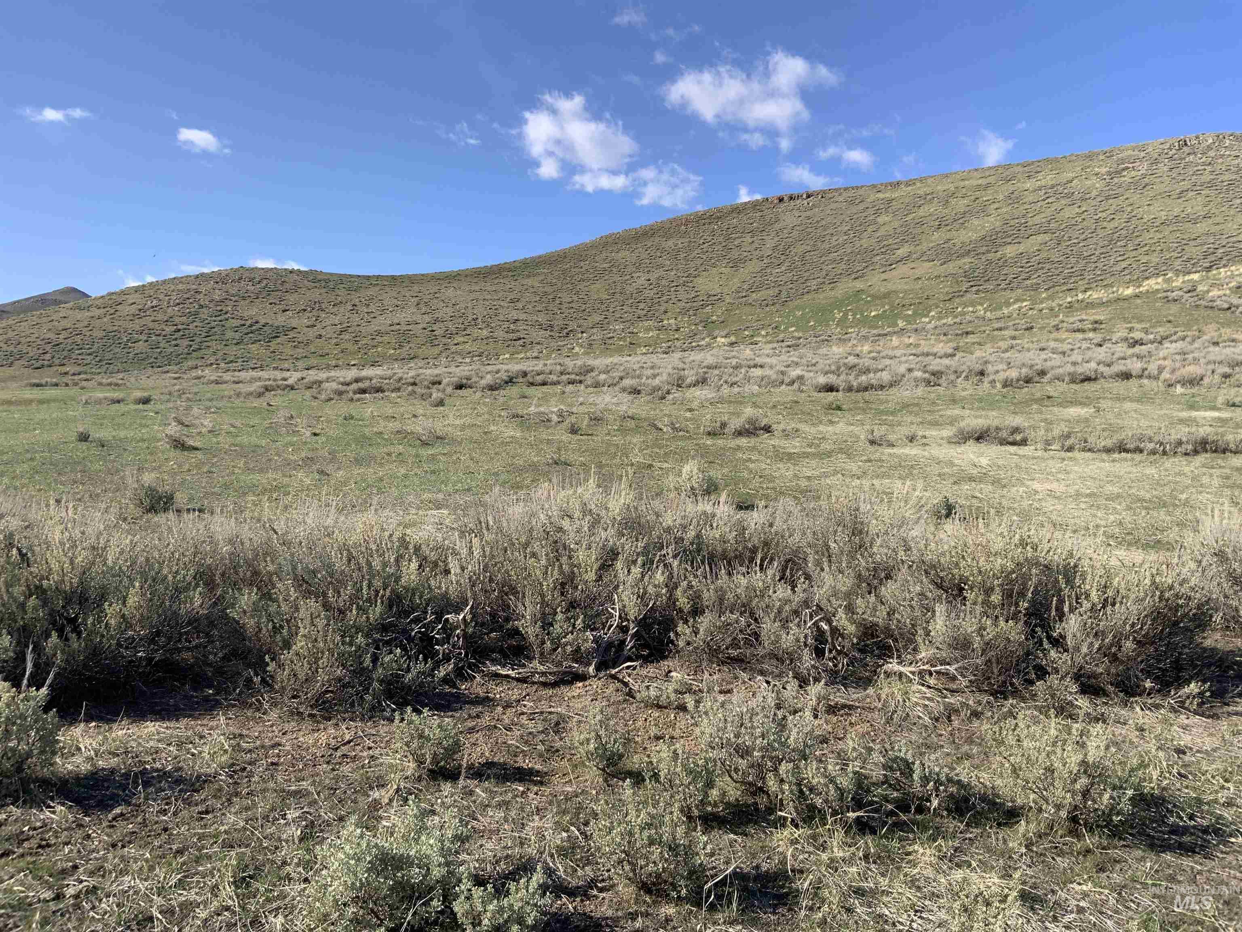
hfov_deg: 61.7
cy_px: 466
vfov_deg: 48.2
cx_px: 621
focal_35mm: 29
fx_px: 1041
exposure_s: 1/1451
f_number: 1.8
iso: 16
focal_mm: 3
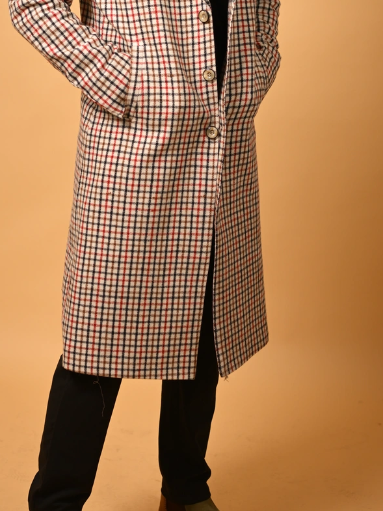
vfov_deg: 19.3
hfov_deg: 14.6
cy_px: 105
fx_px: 1490
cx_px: 126
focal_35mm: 101
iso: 160
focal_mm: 50
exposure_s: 1/1000
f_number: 2.2
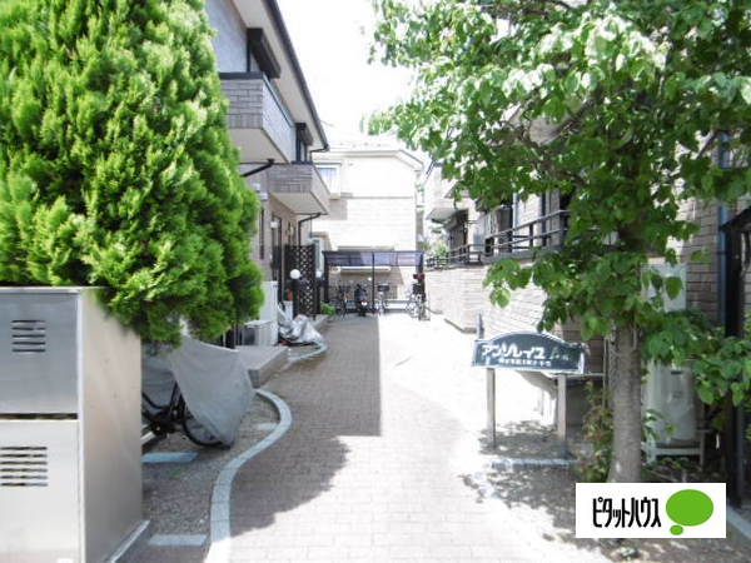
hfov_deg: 71.6
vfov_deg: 56.8
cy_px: 282
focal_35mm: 24
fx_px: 521
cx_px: 376
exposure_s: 1/200
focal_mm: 4.3
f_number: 3.1
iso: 100
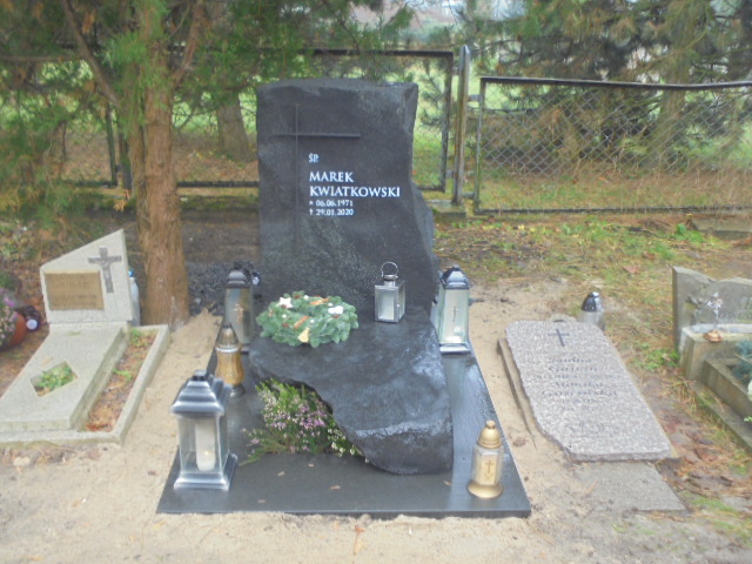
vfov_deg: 41.8
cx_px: 376
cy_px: 282
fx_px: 739
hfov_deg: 54.0
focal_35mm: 34
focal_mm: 6.1
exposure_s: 1/30
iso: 200
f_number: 4
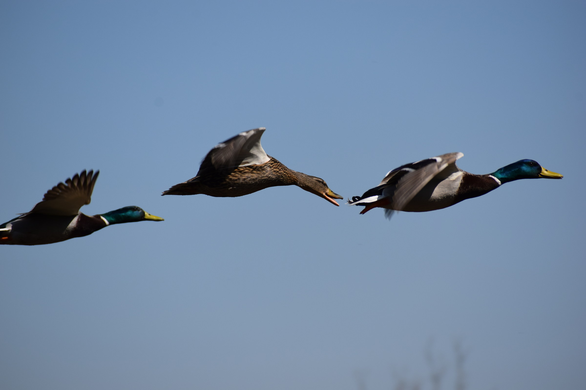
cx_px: 293
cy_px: 195
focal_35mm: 450
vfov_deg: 3.1
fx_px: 7324
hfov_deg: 4.6
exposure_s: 1/1000
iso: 200
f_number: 8
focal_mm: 300
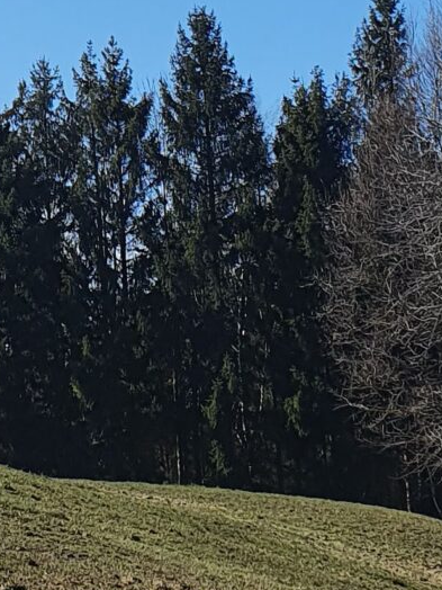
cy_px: -372
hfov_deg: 11.4
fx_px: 2162
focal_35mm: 127
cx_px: -84
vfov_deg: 14.2
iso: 50
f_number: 2.4
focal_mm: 4.32
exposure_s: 1/1924
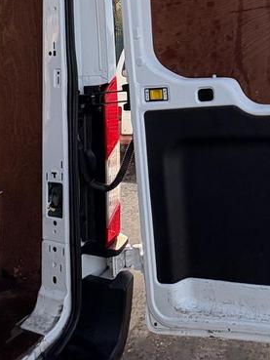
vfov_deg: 48.1
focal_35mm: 34
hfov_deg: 36.4
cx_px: 287
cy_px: 33
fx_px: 353
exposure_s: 1/428
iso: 40
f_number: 2.2
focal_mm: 2.22
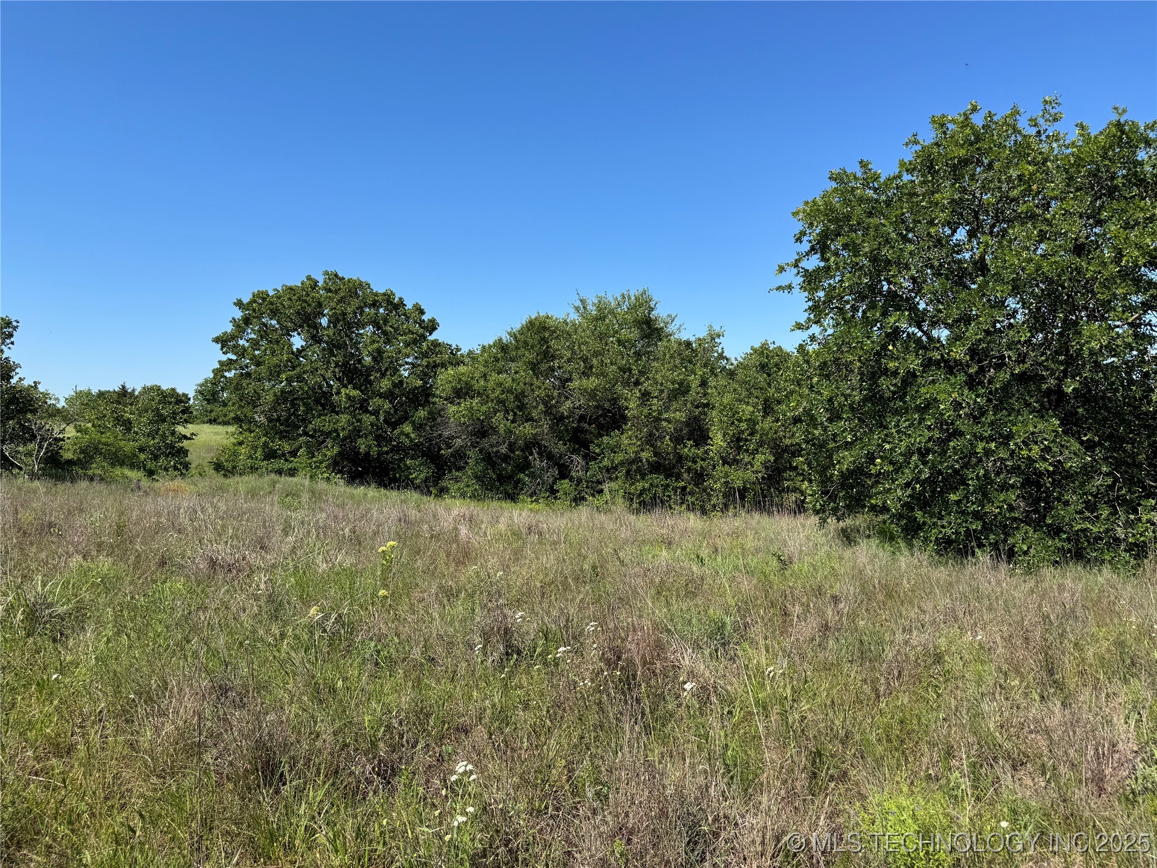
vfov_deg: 56.8
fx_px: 802
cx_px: 578
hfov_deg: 71.6
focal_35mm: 24
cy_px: 434
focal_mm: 6.76
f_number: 1.78
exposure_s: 1/3802
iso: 80
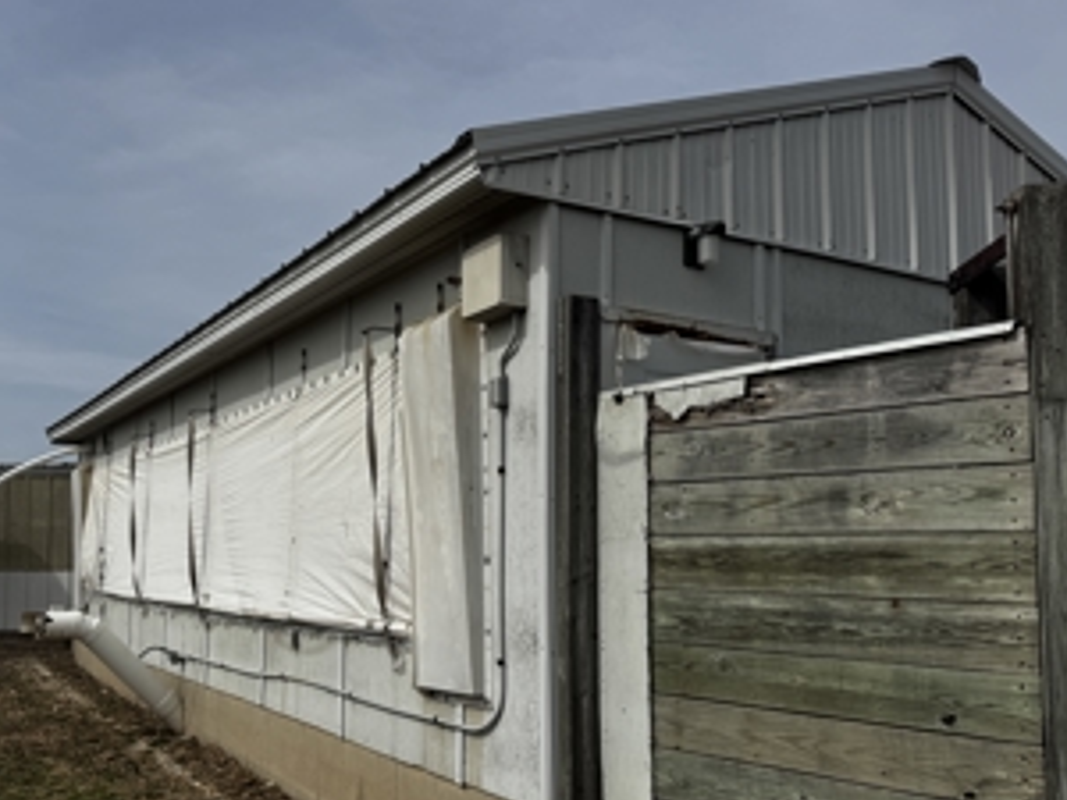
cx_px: 366
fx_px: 986
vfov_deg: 43.9
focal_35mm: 32
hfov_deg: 55.8
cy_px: 491
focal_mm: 6.76
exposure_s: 1/10417
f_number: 1.78
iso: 80
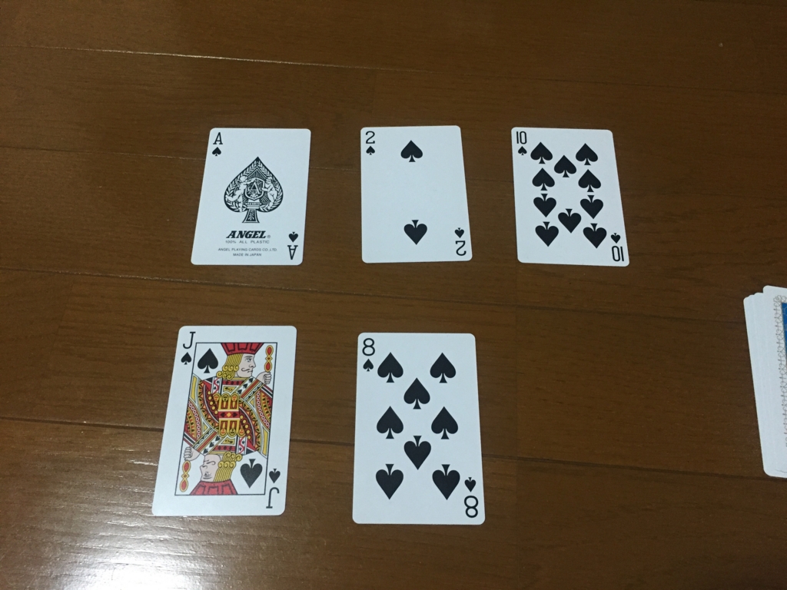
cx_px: 394
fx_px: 659
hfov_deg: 61.7
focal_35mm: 29
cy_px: 295
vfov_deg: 48.2
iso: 250
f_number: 2.2
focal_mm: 4.15
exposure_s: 1/30
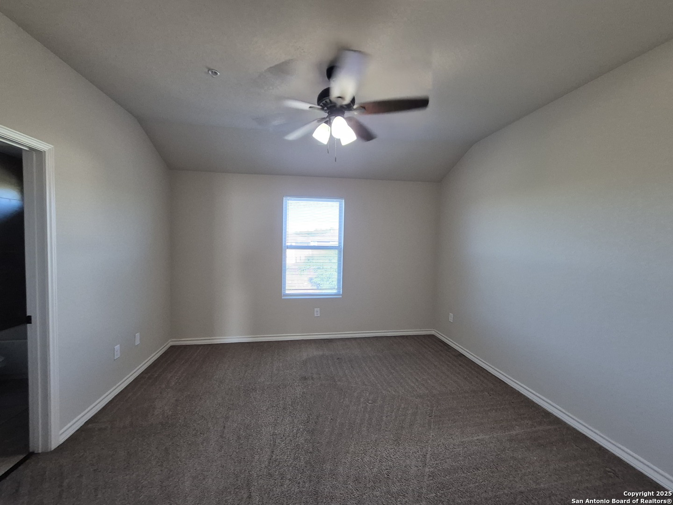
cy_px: 252
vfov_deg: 89.9
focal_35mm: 13
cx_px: 336
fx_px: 253
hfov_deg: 106.2
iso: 200
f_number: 2.2
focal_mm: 1.74
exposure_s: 1/60
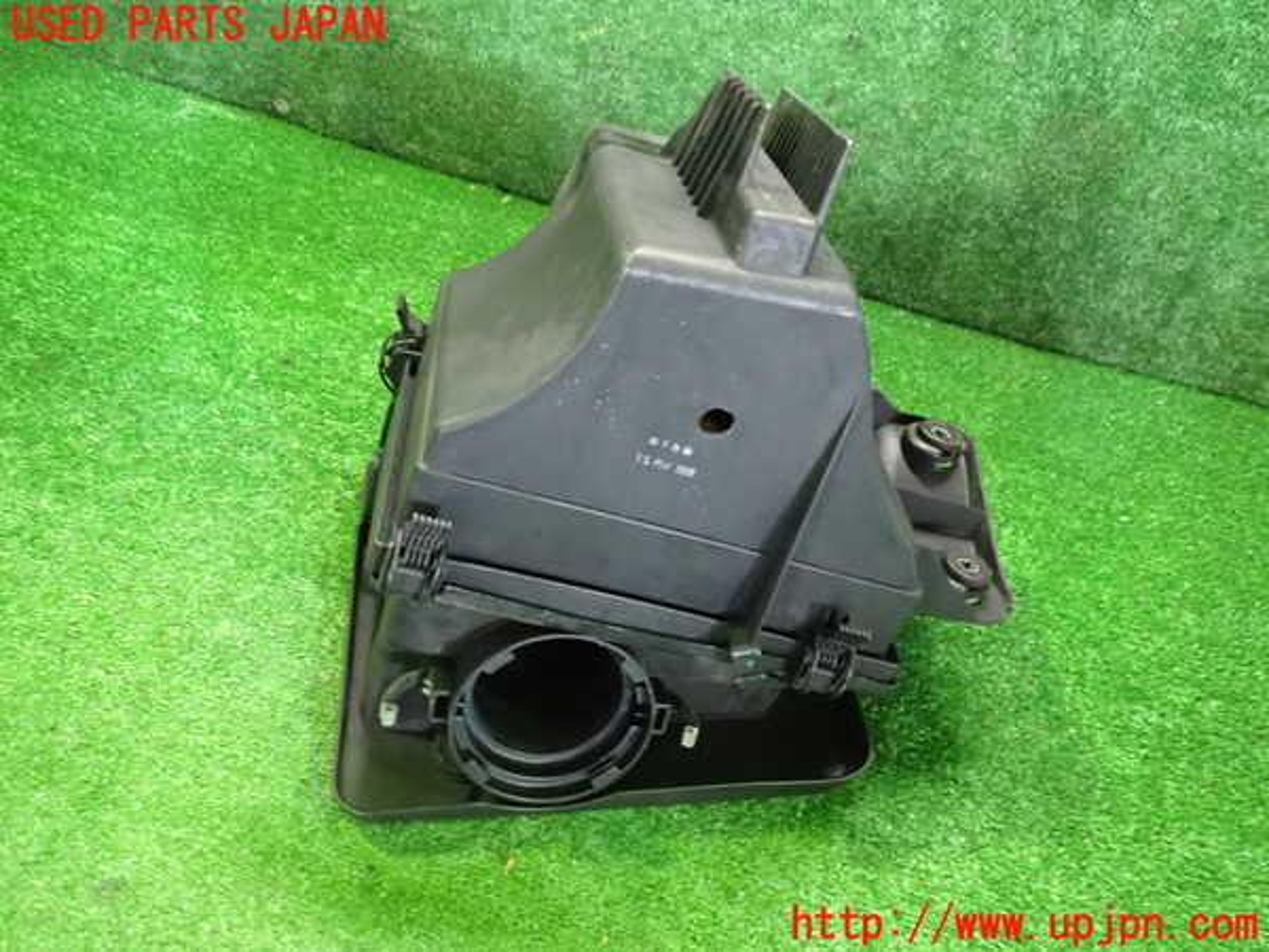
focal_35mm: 30
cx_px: 634
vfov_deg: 46.8
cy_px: 476
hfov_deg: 60.0
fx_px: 1100
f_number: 2.3
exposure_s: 1/50
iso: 1600
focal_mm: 5.4
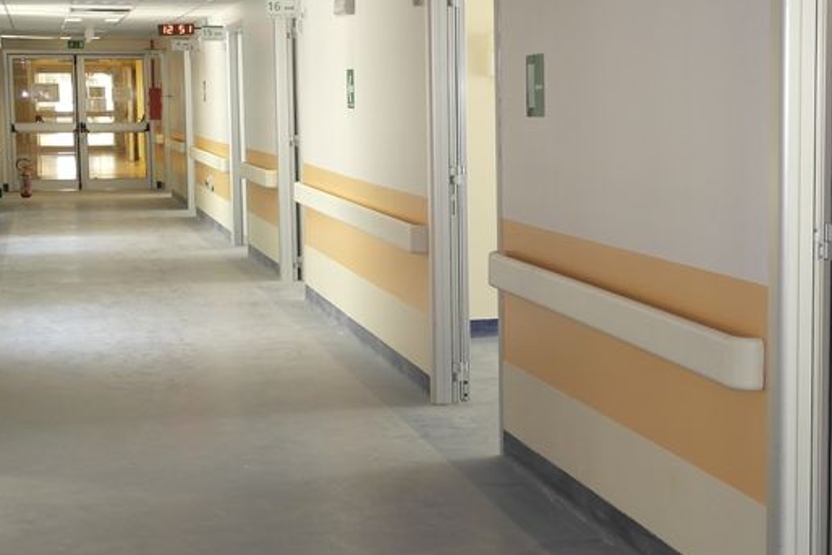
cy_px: 286
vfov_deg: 19.5
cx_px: 615
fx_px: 1618
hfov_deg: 28.4
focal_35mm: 70
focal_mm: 20
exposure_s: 1/40
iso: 400
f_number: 3.5
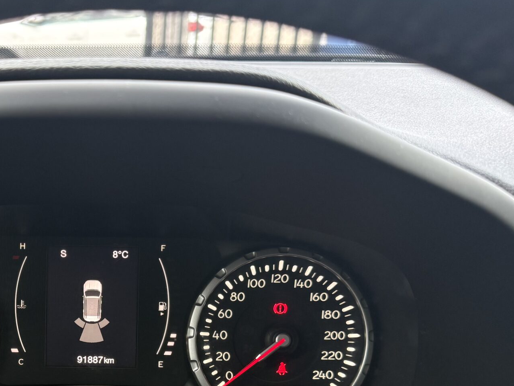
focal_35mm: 48
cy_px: 349
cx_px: 55
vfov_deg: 29.0
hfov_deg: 37.2
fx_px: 713
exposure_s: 1/85
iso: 160
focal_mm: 6.76
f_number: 1.78
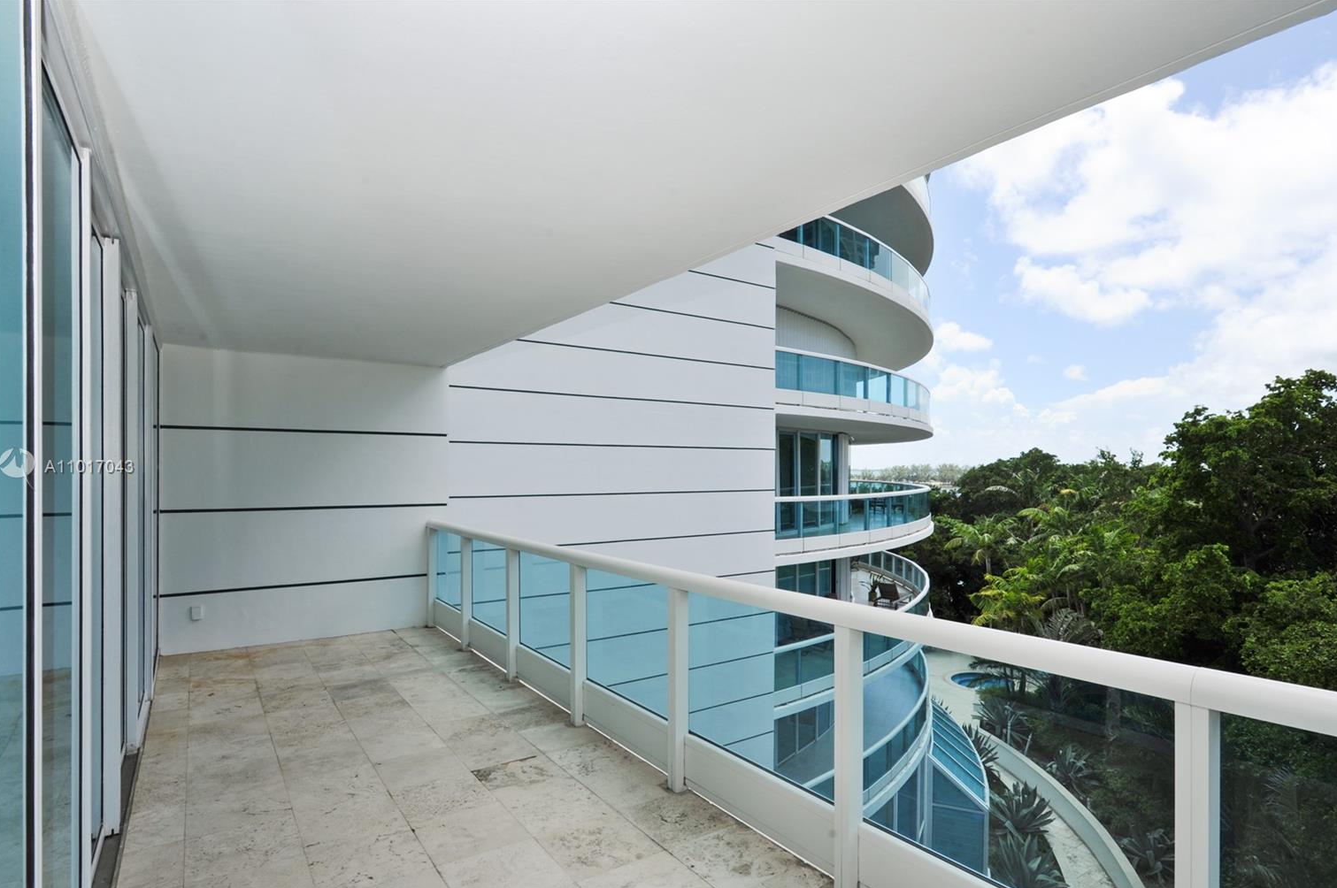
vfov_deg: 67.2
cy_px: 468
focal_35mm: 18
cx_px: 702
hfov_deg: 90.0
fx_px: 668
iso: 200
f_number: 10
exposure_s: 1/250
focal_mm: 17
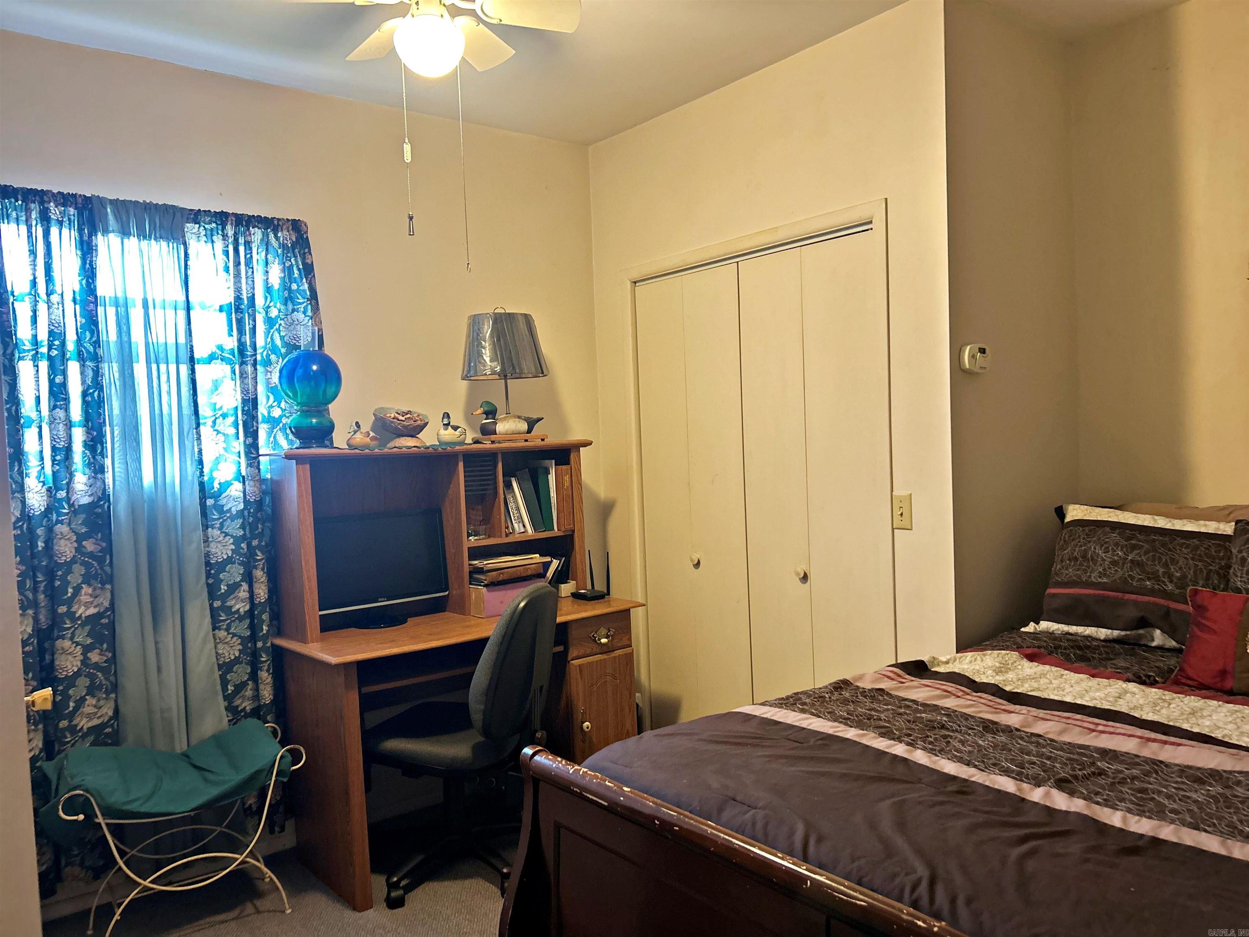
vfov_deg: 53.1
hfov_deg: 67.3
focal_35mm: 26
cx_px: 624
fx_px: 938
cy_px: 468
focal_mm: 5.7
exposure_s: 1/60
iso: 320
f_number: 1.5
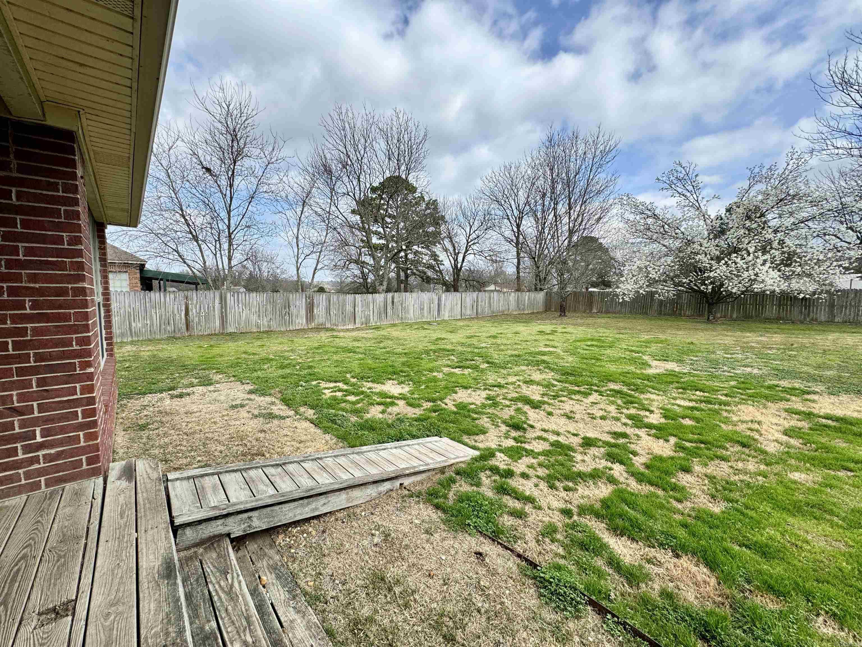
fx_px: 349
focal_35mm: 14
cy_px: 324
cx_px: 431
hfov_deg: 102.1
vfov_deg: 85.7
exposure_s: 1/1256
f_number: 2.2
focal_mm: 2.22
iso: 40
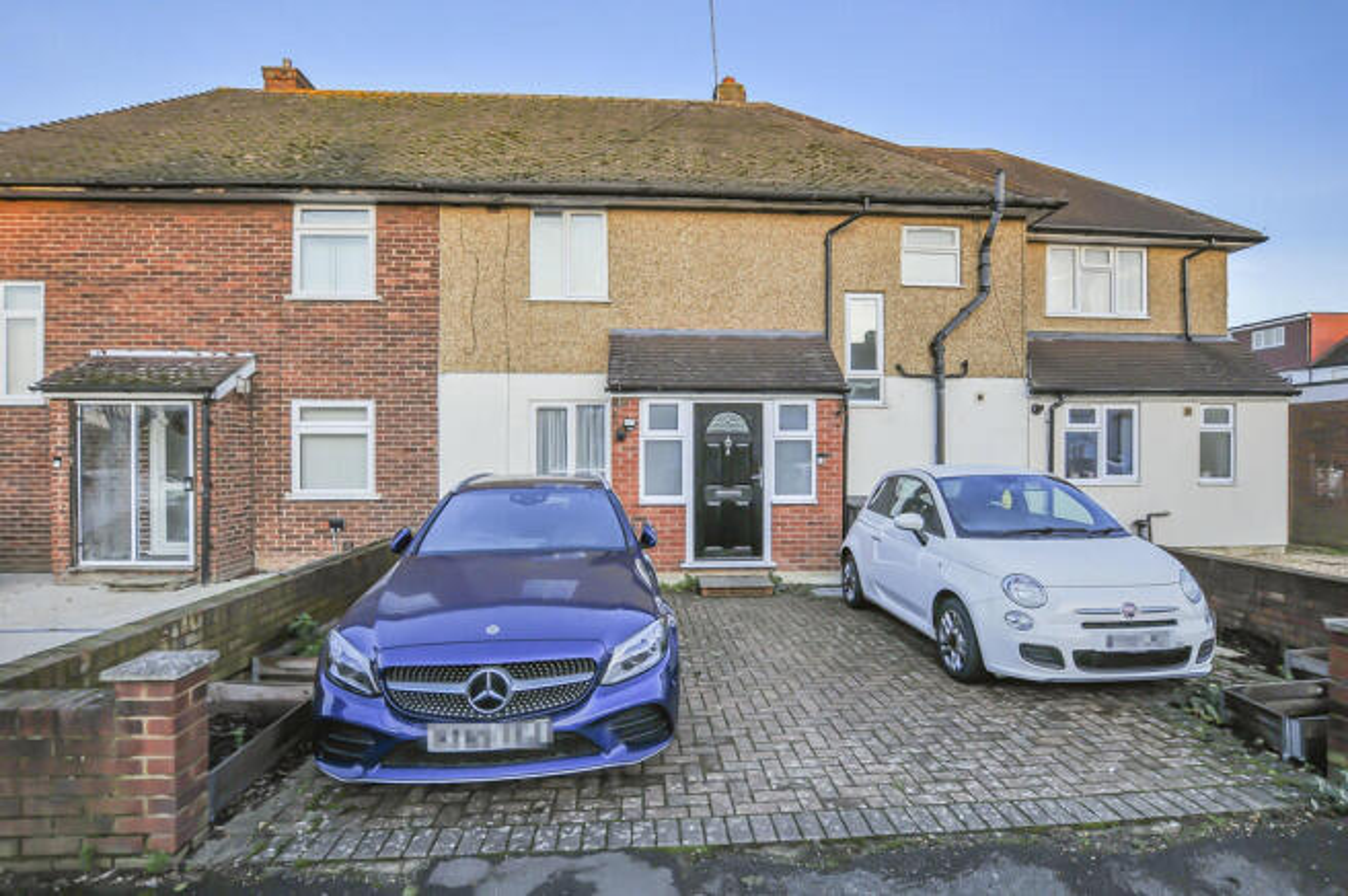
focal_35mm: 16
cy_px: 448
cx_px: 674
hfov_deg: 95.0
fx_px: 617
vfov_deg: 71.9
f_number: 5.6
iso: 320
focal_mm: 11
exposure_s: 1/250
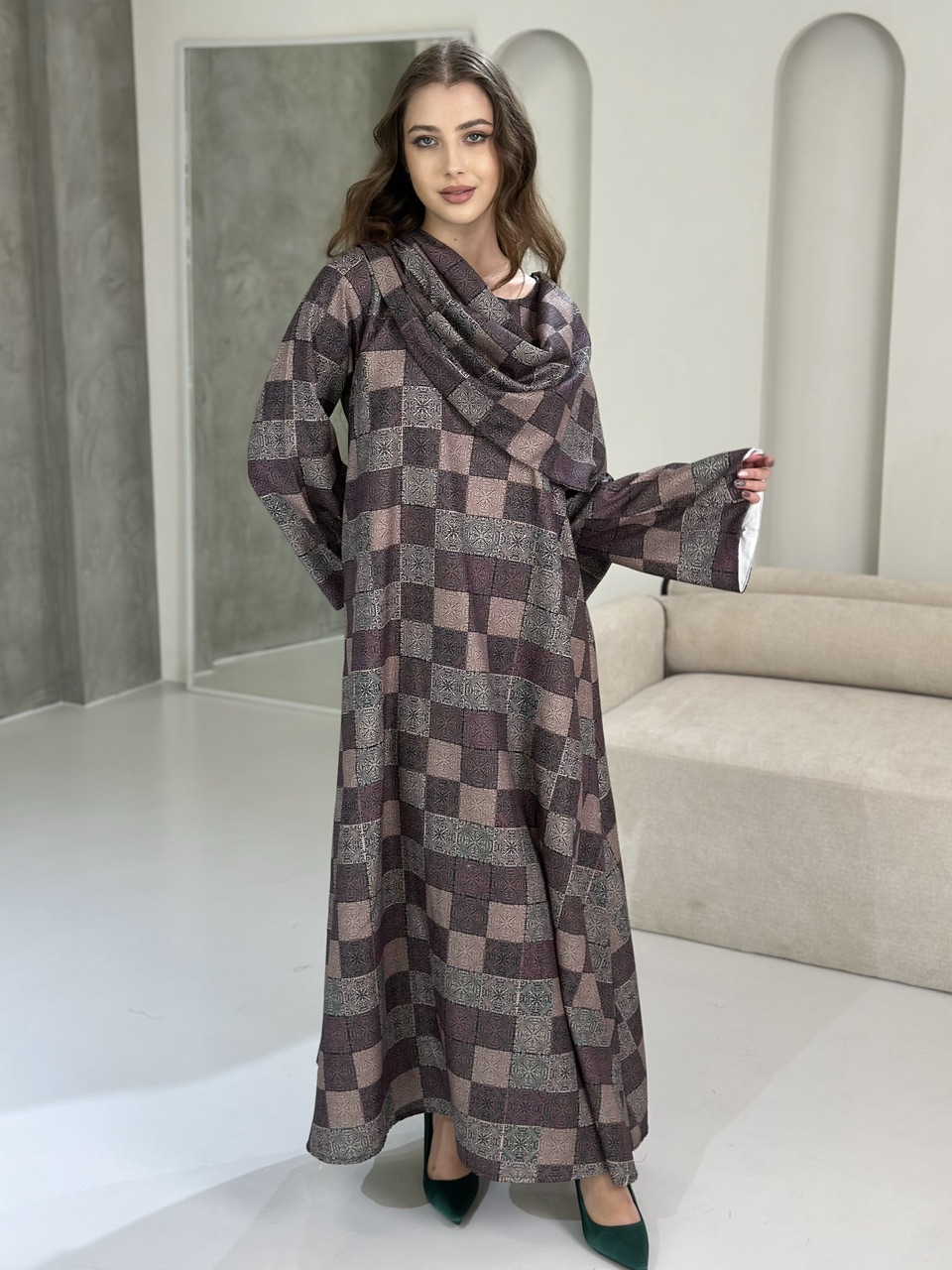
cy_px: 635
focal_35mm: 48
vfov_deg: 39.7
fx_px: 1760
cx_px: 476
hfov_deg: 30.3
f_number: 1.78
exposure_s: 1/207
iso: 80
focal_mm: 6.86
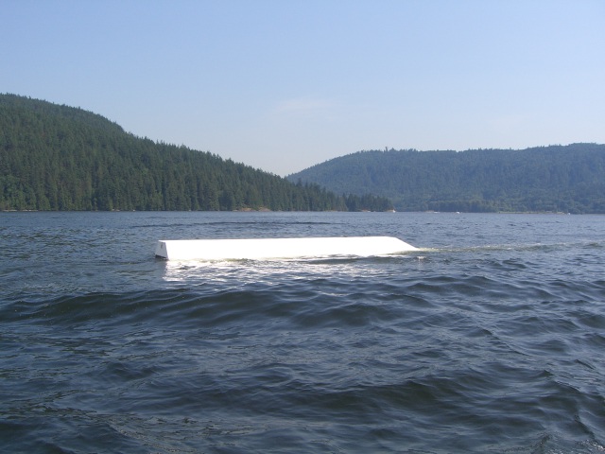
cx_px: 302
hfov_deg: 49.0
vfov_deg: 37.7
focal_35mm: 38
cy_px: 227
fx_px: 664
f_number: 4.3
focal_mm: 6.2
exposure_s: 1/640
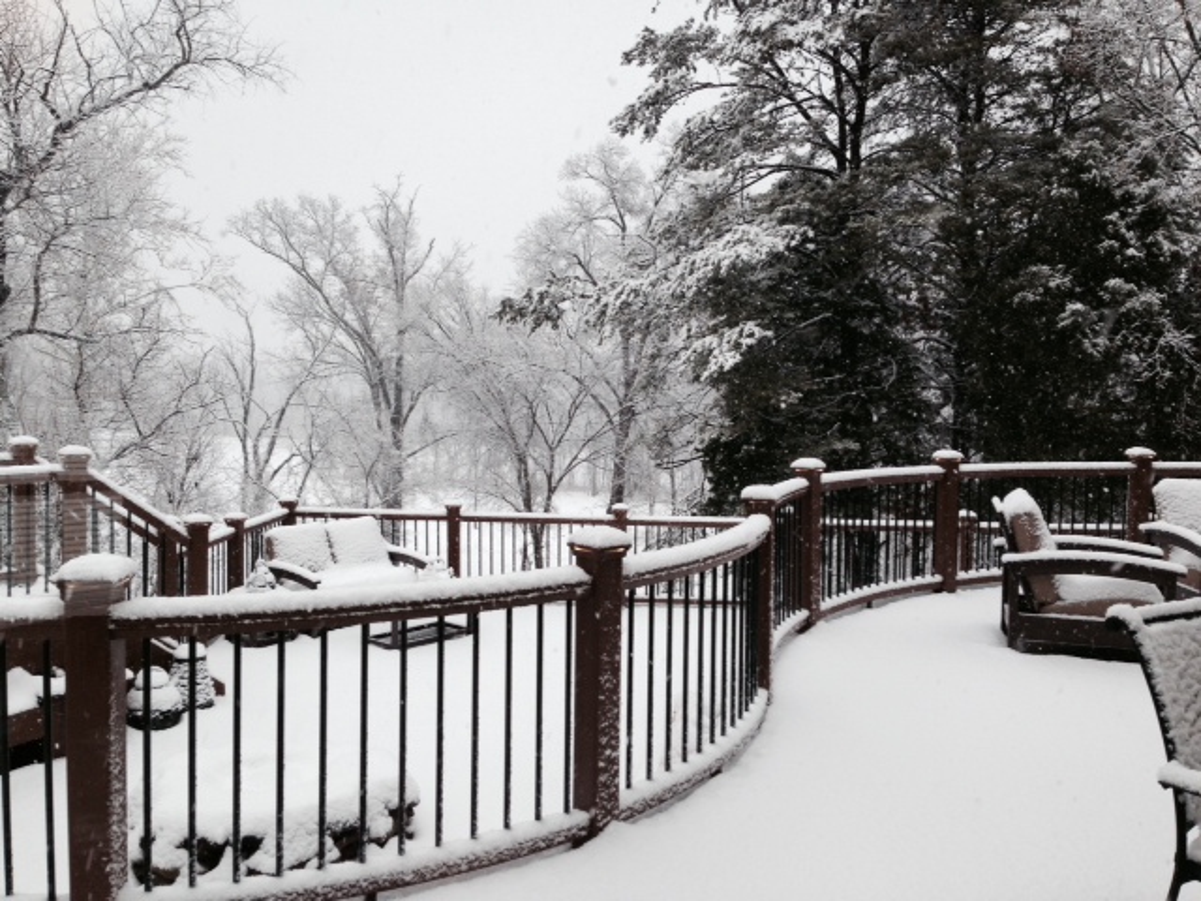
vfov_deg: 42.9
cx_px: 600
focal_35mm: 33
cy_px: 450
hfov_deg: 55.4
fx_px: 1145
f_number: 2.4
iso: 50
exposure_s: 1/120
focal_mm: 4.12
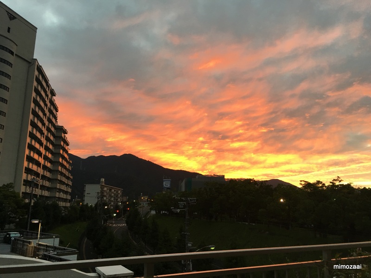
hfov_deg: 61.7
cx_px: 186
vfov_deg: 48.2
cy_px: 139
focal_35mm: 29
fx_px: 311
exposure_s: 1/30
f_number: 2.2
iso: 40
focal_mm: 4.15
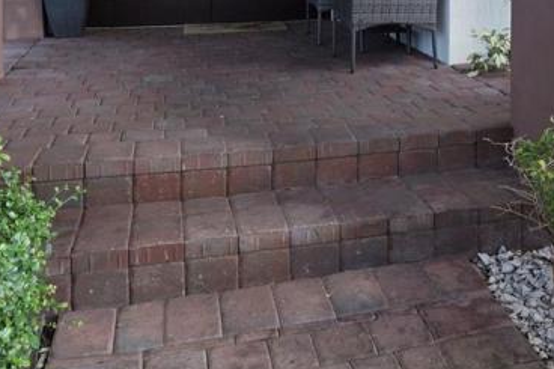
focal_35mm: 47
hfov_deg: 40.8
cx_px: 411
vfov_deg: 25.9
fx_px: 723
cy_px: -63
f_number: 8
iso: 100
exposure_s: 1/4
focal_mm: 16
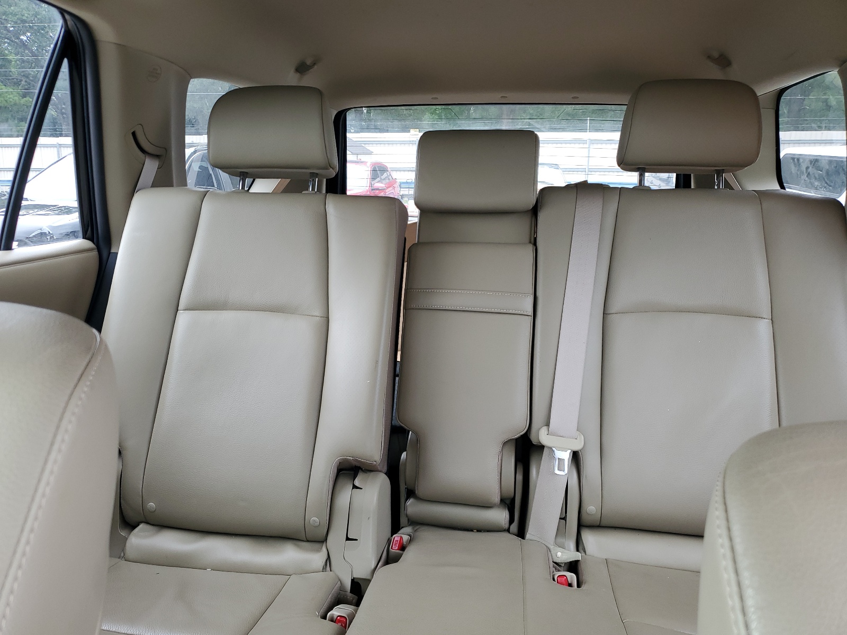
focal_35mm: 26
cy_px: 318
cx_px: 424
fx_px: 636
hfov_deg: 67.3
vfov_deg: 53.1
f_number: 1.5
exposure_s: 1/60.2
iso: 55
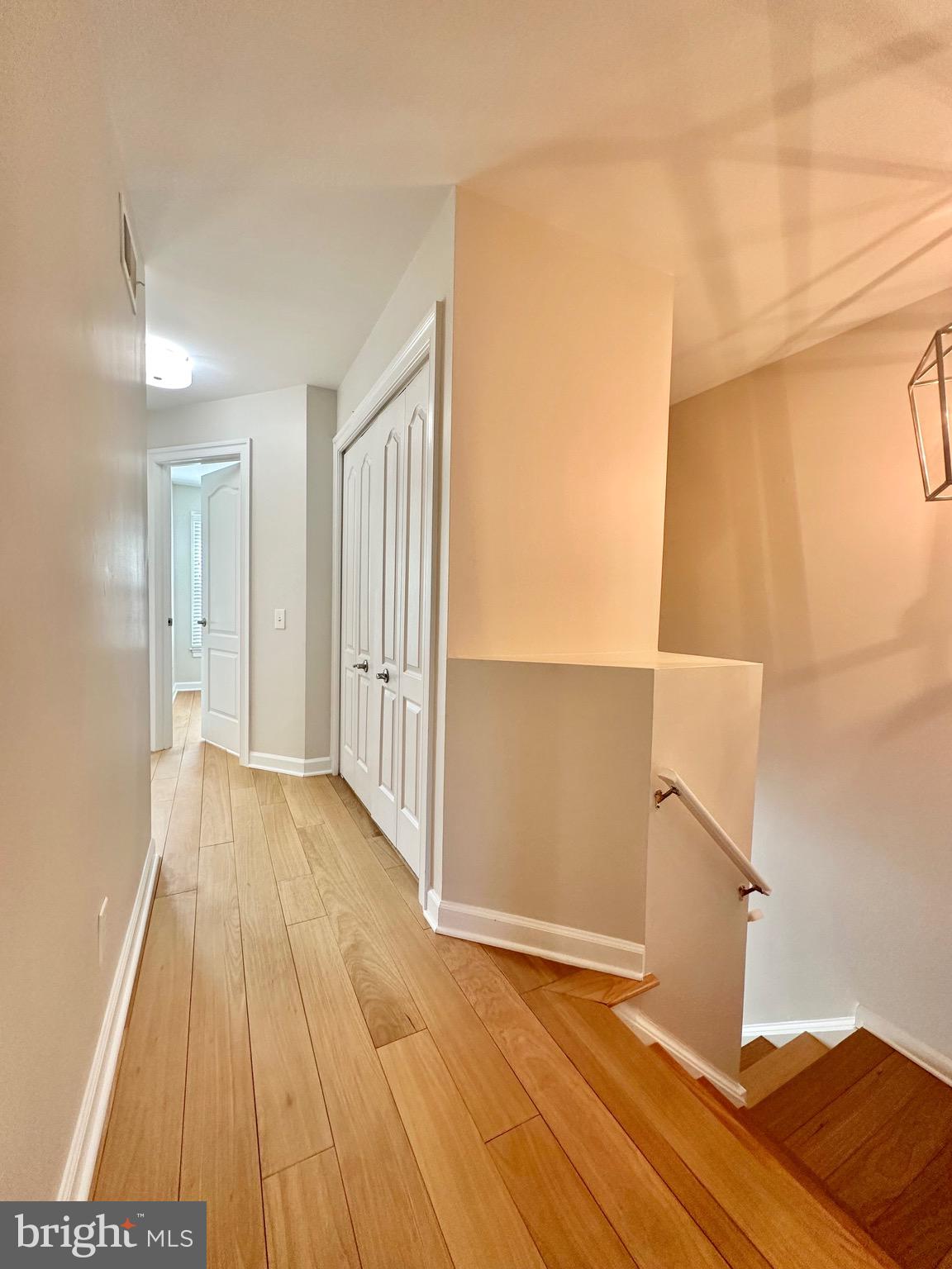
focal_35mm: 14
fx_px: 513
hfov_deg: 85.7
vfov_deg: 102.1
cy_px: 634
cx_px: 476
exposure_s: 1/120
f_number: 2.2
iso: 200
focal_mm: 2.22
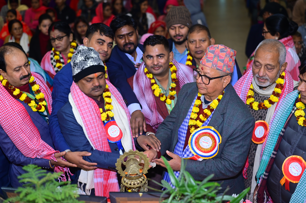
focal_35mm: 50
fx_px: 425
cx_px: 153
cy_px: 102
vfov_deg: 27.0
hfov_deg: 39.6
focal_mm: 50
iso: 640
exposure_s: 1/200
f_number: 2.5
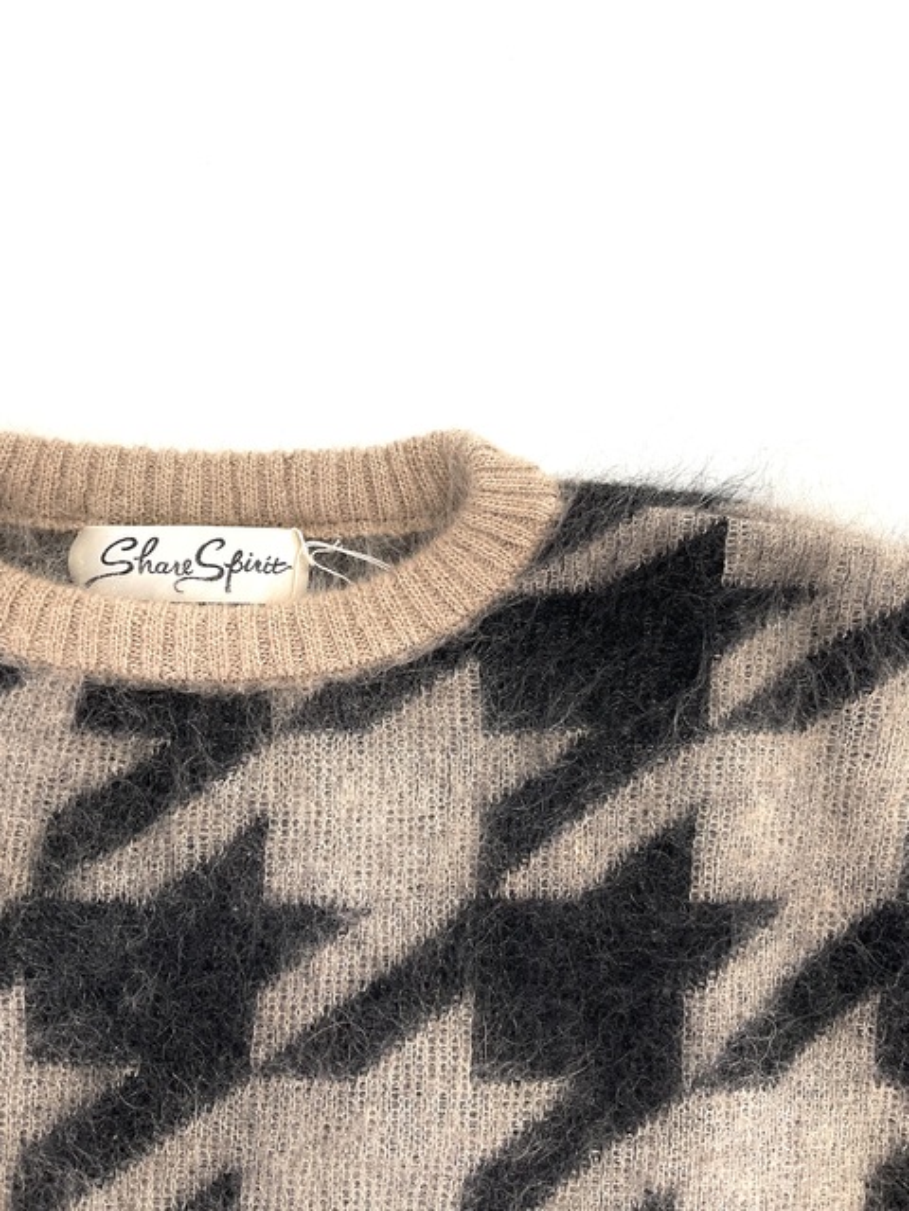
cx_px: 454
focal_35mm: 29
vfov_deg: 61.7
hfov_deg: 48.2
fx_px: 1015
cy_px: 606
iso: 25
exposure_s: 1/100
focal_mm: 3
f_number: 1.8
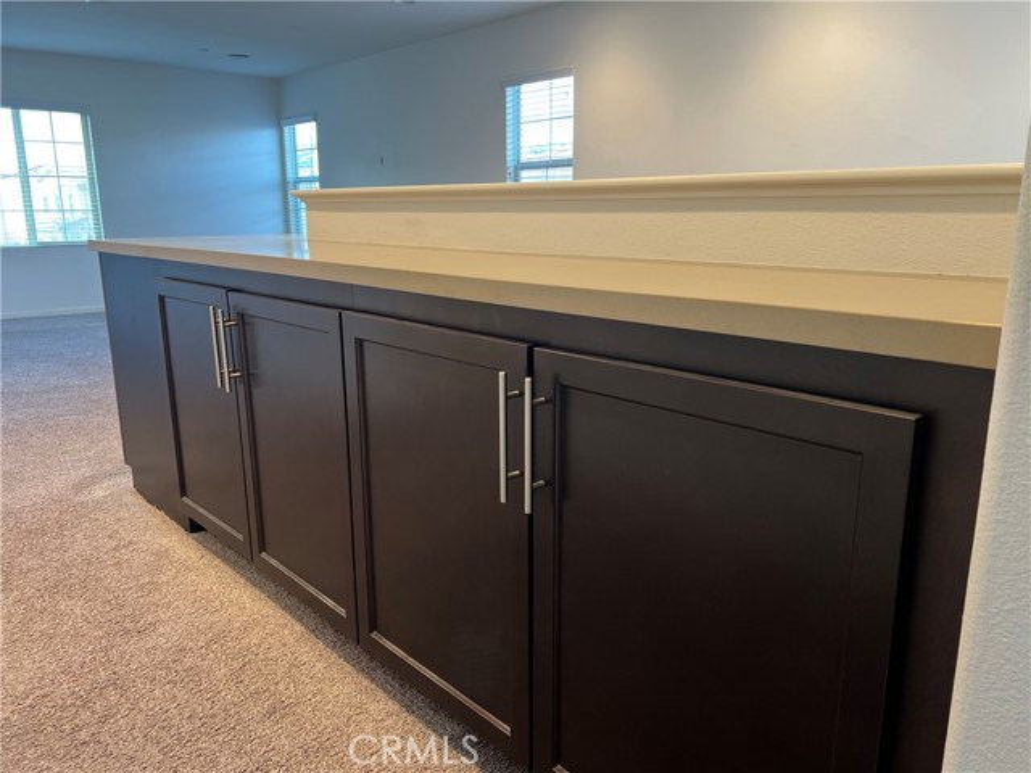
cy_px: 386
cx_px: 516
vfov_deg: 53.1
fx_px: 774
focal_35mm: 26
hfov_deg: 67.3
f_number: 1.5
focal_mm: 5.7
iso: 64
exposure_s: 1/60
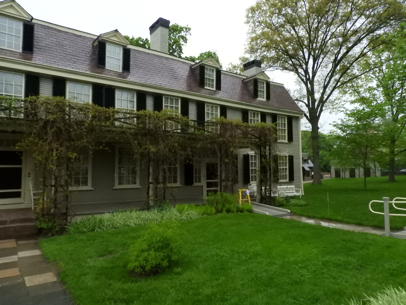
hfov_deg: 71.6
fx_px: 281
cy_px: 152
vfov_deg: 56.8
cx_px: 203
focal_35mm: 24
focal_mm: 4.3
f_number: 5.3
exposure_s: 1/1600
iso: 1600
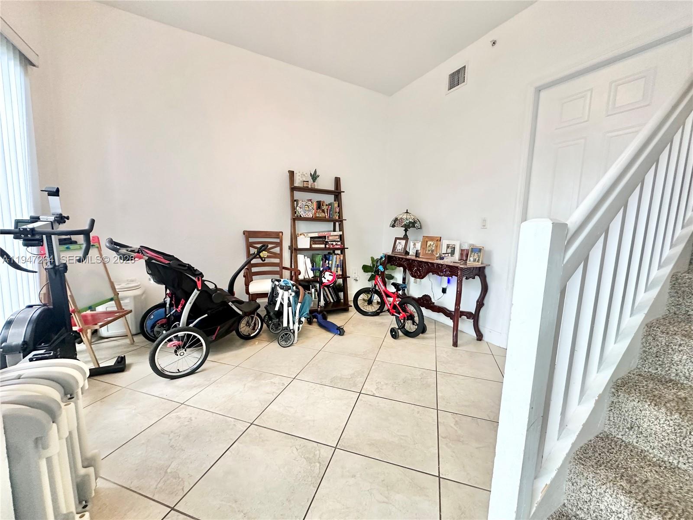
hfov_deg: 102.1
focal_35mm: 14
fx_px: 280
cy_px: 260
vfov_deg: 85.7
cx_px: 346
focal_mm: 2.22
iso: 250
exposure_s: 1/60
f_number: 2.2
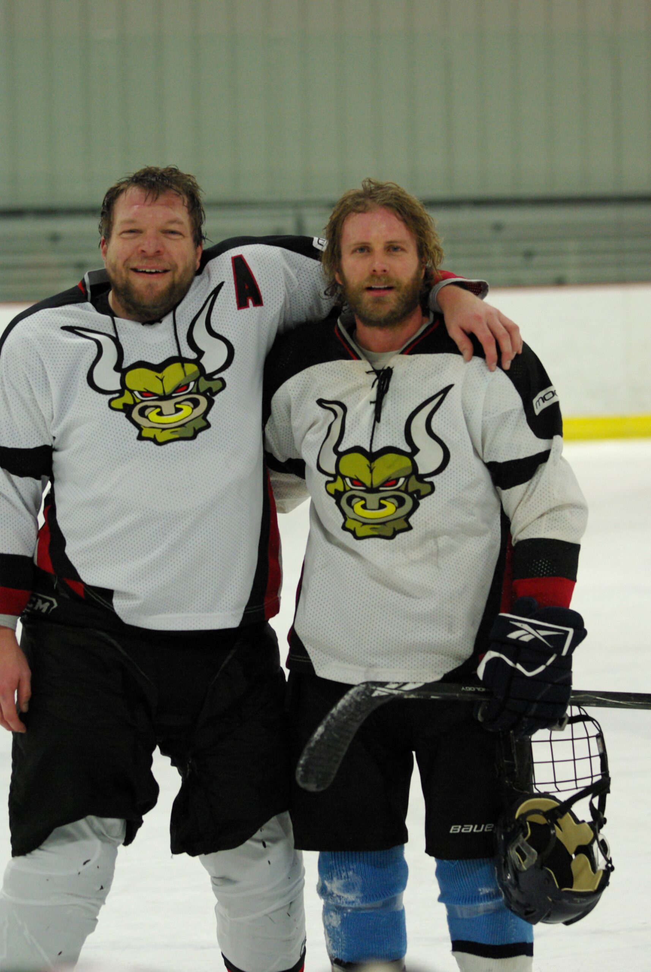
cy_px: 486
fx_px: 4056
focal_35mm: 150
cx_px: 326
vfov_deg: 13.7
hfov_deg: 9.2
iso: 1250
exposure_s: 1/160
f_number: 3.2
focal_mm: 100
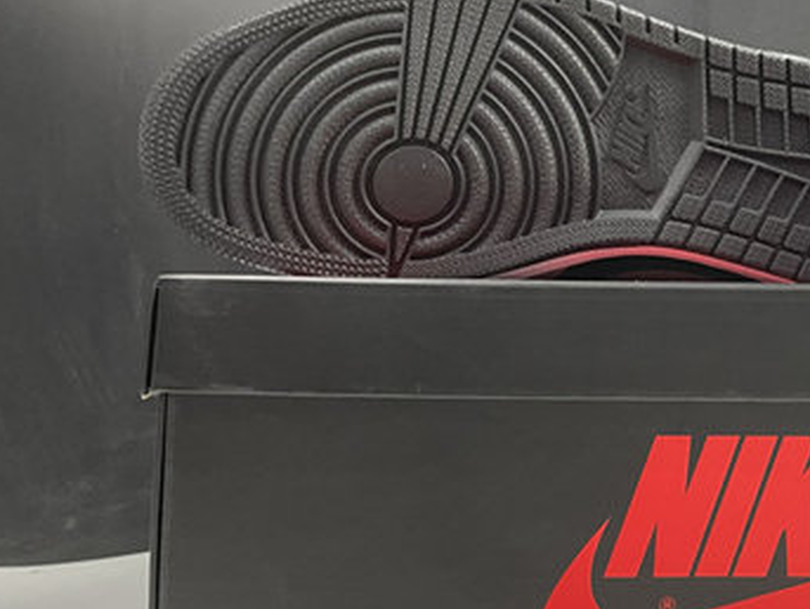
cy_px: 251
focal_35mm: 53
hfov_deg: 33.6
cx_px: 775
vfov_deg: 27.5
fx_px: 1241
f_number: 1.6
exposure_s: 1/60
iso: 160
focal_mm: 4.2
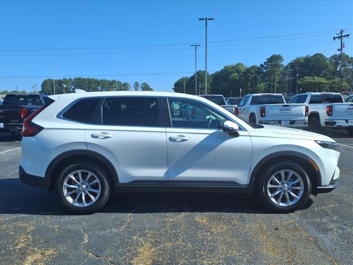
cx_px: 176
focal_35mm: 27
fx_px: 275
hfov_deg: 65.3
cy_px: 132
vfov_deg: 51.4
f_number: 1.9
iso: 40
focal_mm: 3.58
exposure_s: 1/1667
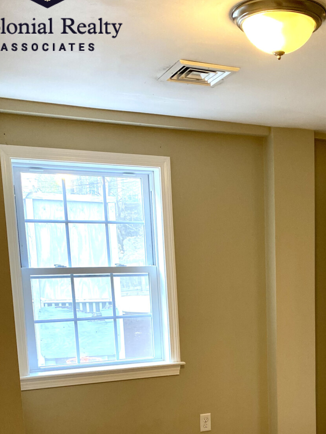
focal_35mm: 48
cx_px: 273
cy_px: 369
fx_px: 603
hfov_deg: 29.4
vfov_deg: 37.7
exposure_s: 1/60
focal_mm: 4.25
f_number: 1.8
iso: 125
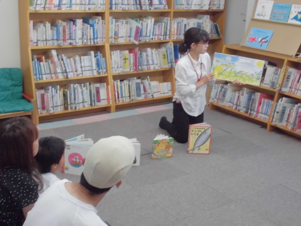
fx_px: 426
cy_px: 113
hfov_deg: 38.9
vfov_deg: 29.7
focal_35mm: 49
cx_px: 150
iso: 400
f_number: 4.8
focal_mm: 8.9
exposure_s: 1/60
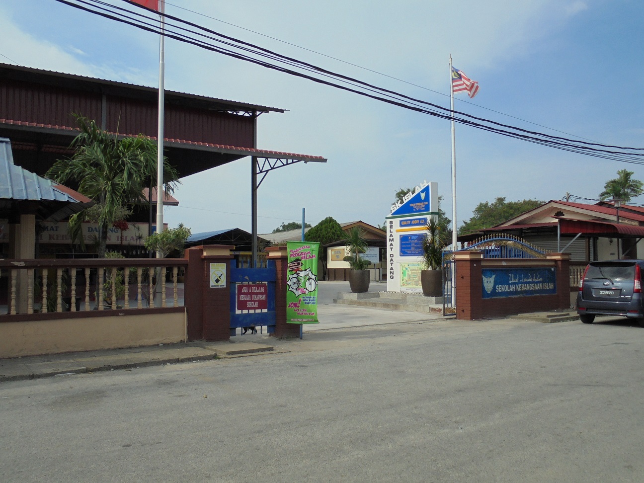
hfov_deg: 61.7
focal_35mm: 29
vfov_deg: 48.2
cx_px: 322
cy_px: 242
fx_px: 540
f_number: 3.7
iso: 100
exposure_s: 1/1000
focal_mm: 5.3
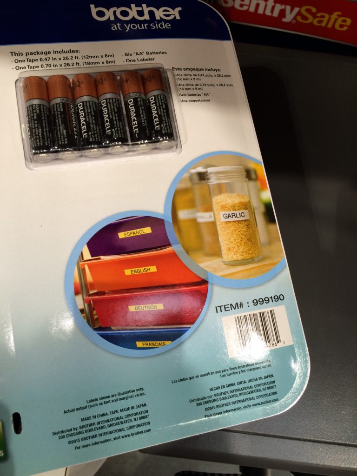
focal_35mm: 29
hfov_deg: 48.2
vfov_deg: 61.7
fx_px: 399
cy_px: 238
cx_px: 178
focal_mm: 4.15
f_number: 2.2
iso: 50
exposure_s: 1/33
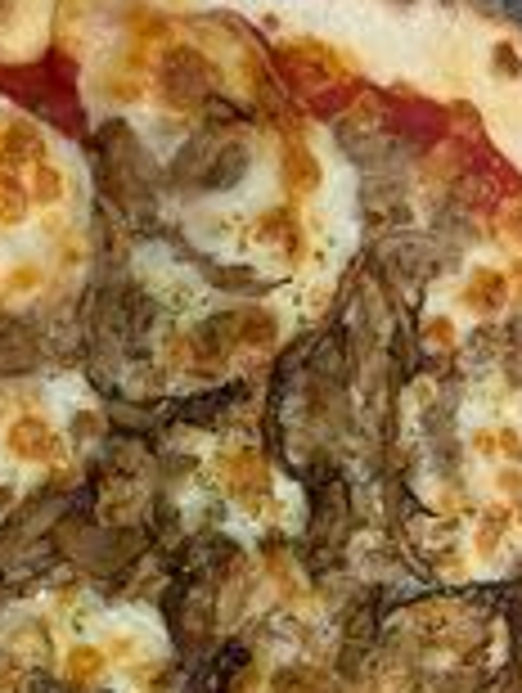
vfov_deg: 25.8
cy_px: 666
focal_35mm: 72
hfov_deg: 20.3
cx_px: 112
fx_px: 1444
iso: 160
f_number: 1.5
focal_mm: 5.7
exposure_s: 1/50
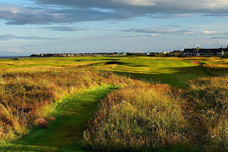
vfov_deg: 20.5
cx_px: 135
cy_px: 48
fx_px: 418
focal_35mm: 66
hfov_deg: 30.5
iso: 200
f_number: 6.3
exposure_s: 1/200
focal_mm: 36
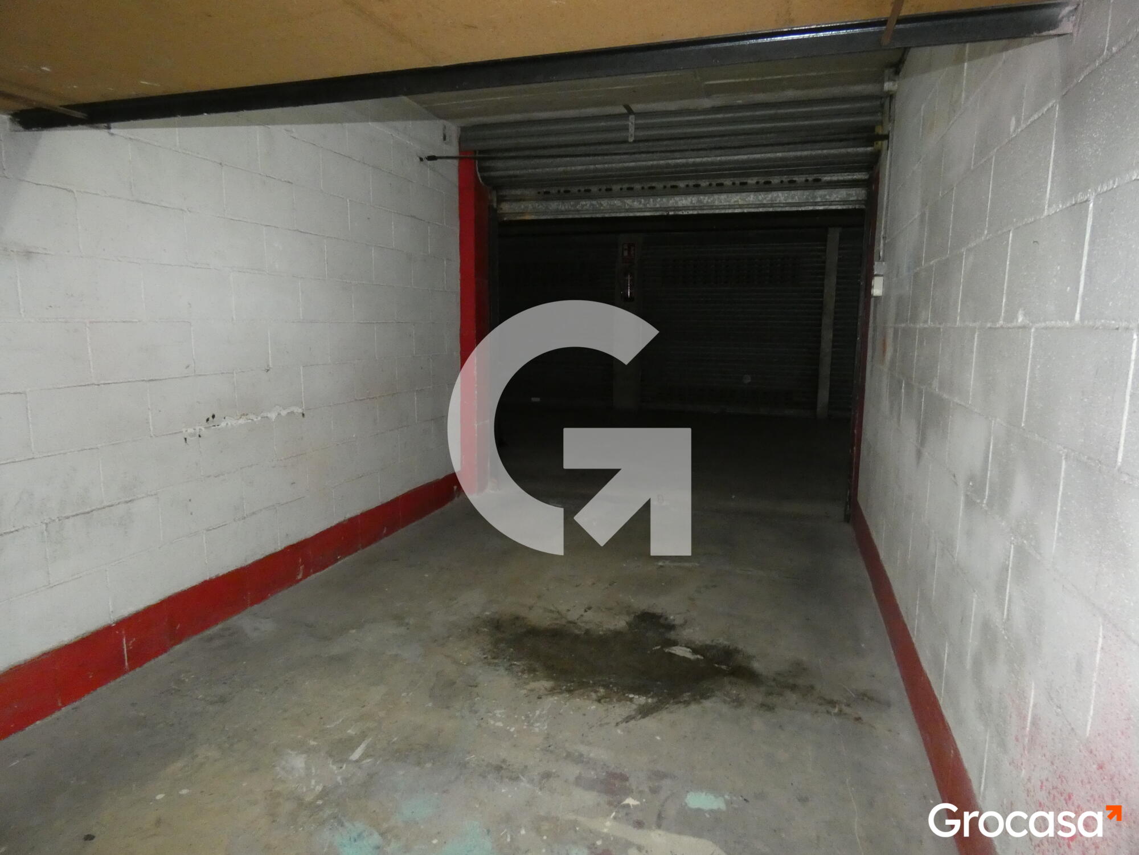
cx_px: 570
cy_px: 428
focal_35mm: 20
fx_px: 658
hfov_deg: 81.7
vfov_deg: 66.0
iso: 800
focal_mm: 3.6
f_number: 2.8
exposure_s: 1/60
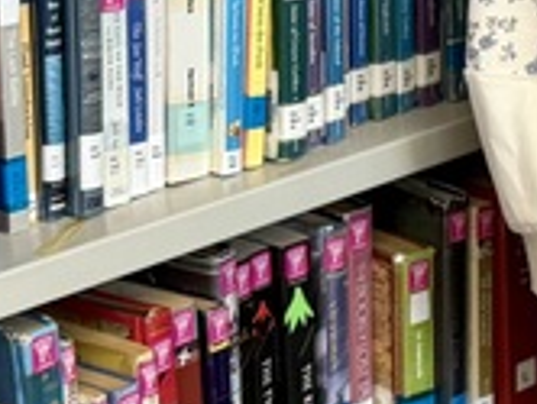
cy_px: -19
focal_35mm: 148
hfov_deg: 12.4
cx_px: 912
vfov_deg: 10.0
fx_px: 2299
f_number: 1.78
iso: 125
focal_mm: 6.76
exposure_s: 1/60
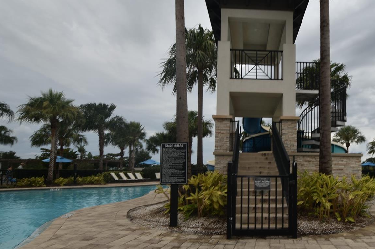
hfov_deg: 78.0
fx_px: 219
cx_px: 256
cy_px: 158
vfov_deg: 58.6
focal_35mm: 21
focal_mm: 10
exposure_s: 1/200
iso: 100
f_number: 8
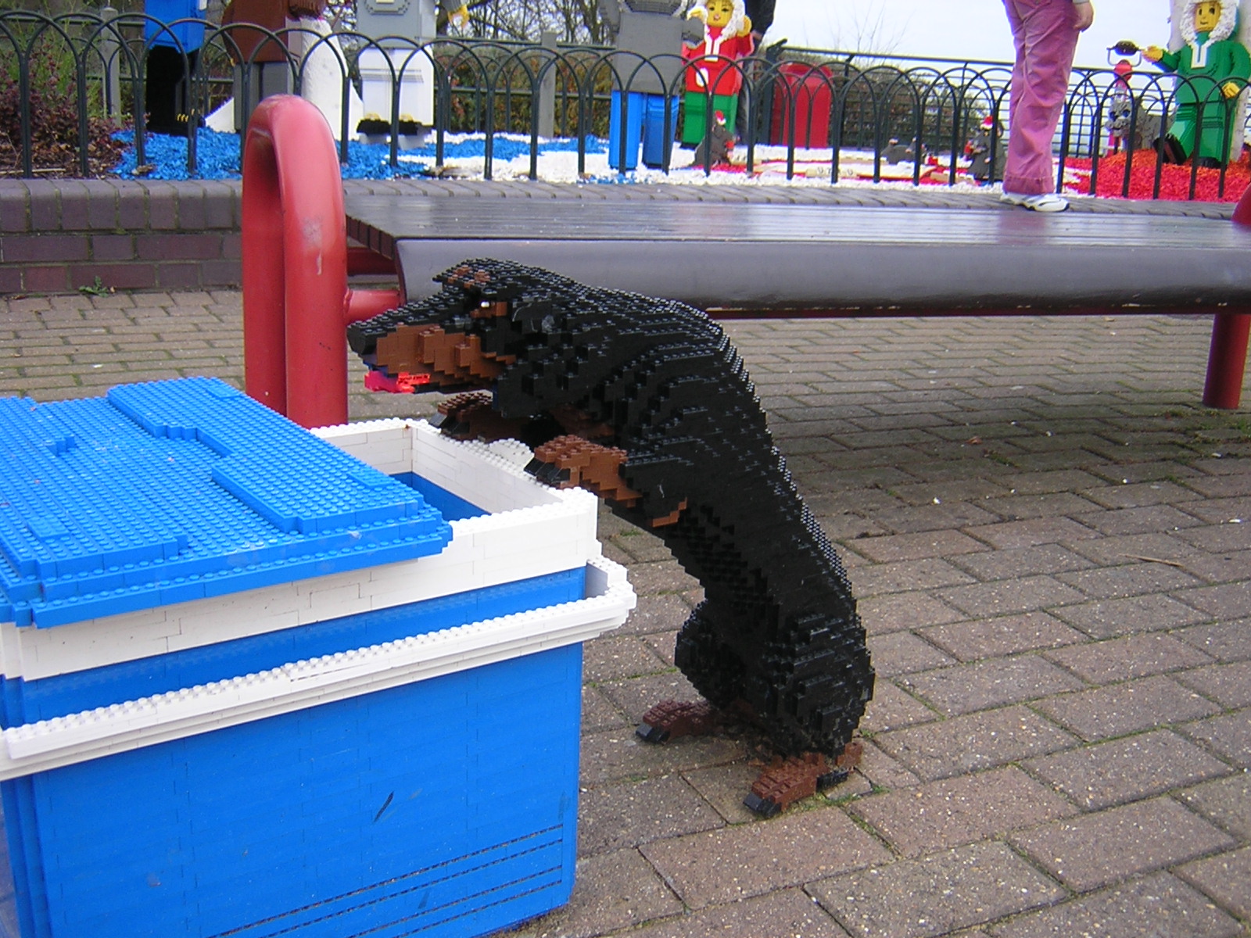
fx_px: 1301
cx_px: 626
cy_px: 469
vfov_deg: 39.7
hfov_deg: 51.4
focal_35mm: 36
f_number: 2.6
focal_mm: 4.7
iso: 100
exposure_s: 1/113
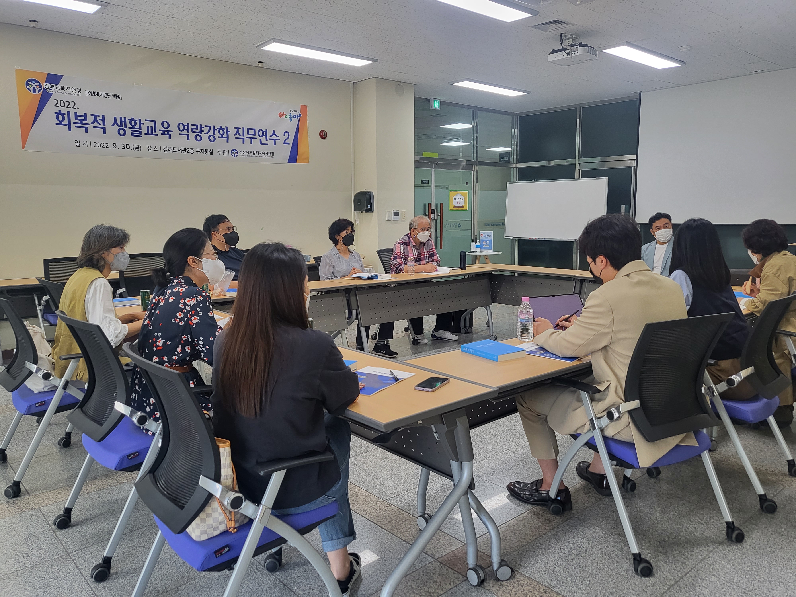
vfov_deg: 53.1
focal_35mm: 26
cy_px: 298
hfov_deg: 67.3
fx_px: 598
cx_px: 398
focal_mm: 4.25
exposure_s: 1/120
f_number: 1.8
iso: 125
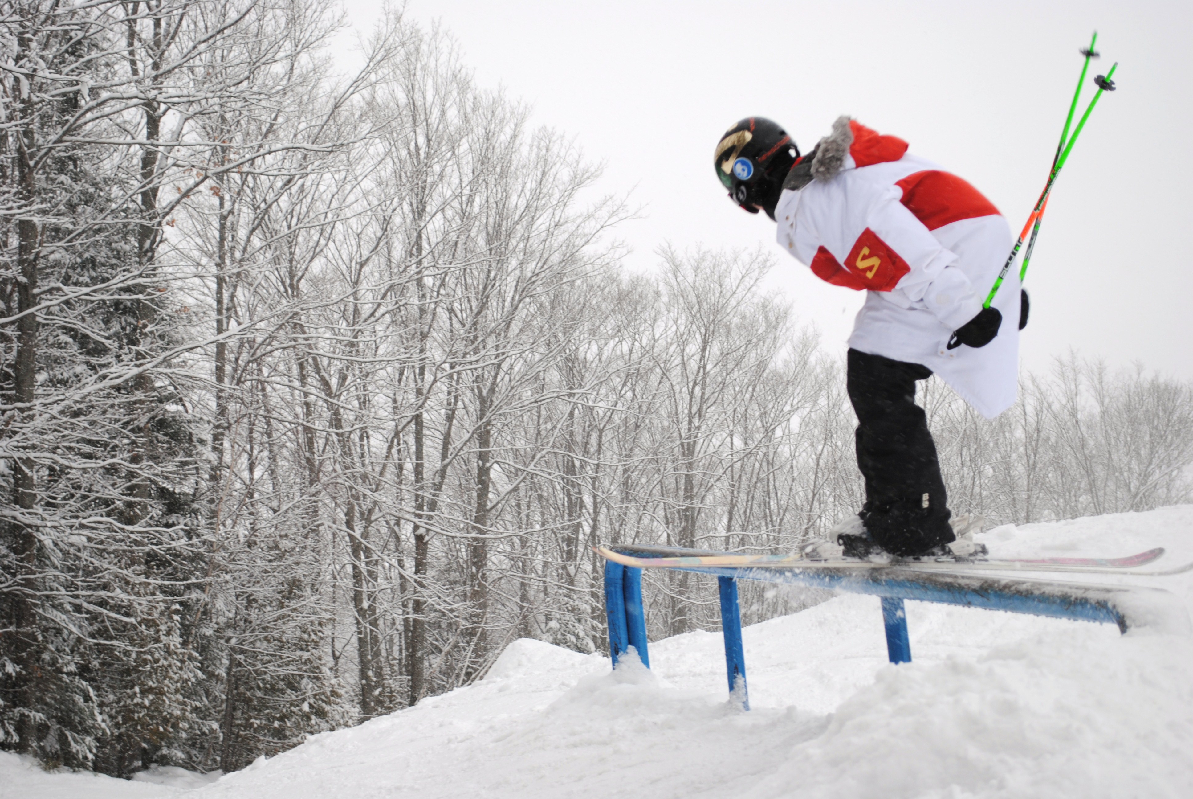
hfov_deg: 28.0
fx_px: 2389
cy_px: 400
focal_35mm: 72
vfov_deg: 19.0
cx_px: 596
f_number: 6.3
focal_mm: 48
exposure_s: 1/160
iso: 100
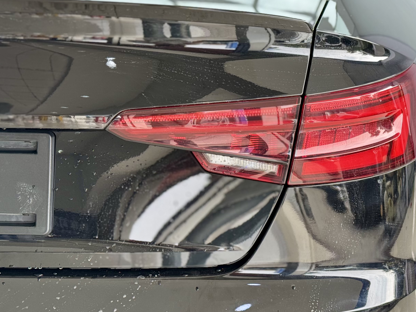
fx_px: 961
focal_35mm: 80
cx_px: 268
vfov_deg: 18.4
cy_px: 121
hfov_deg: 24.3
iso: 64
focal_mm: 6.76
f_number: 1.78
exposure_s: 1/191
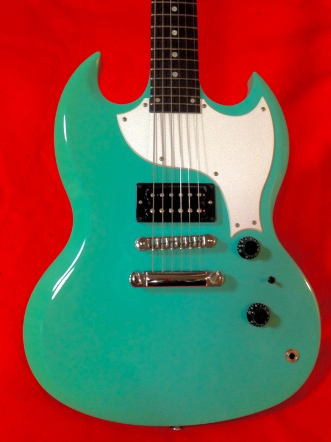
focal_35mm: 33
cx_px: 166
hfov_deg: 42.9
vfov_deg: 55.4
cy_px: 221
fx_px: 421
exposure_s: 1/17
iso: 400
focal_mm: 4.12
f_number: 2.4
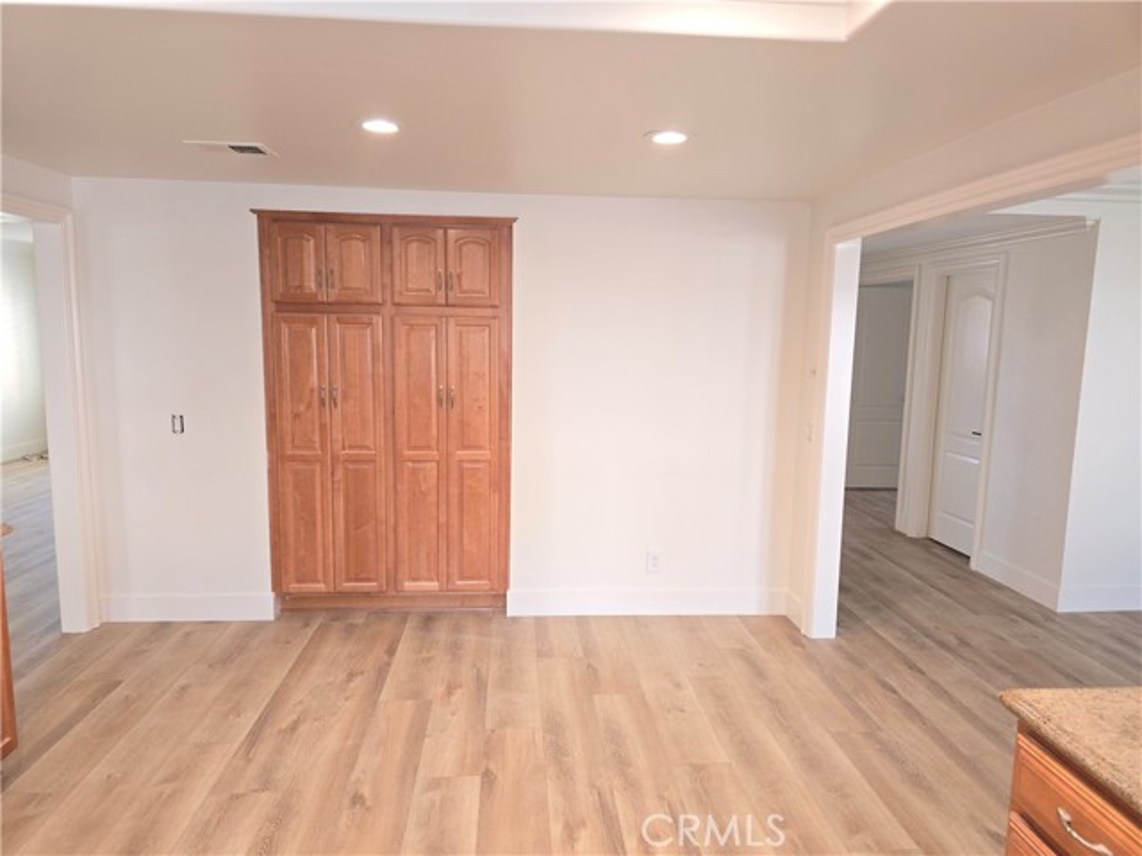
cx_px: 571
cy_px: 428
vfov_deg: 58.9
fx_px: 759
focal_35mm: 23
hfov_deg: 73.9
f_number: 1.7
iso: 125
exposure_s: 1/60
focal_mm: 6.3
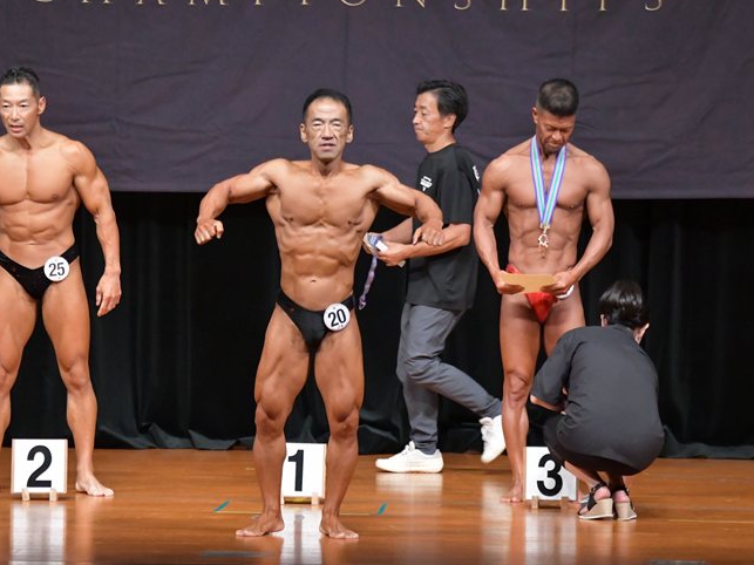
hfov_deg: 7.1
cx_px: 344
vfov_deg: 5.3
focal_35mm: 278
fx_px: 6054
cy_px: 285
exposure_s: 1/400
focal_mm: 160
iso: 6400
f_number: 5.6
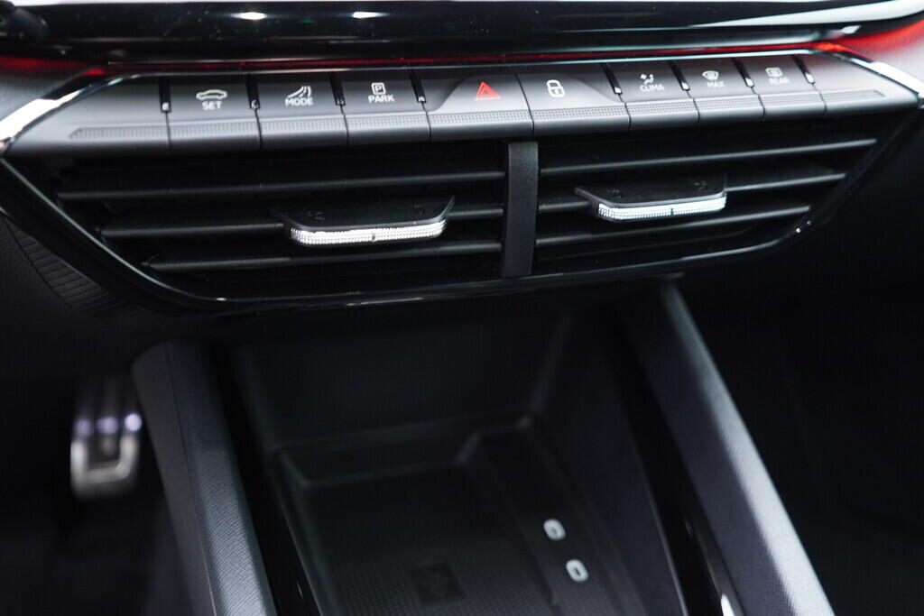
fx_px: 924
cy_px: 308
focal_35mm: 36
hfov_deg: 53.1
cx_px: 462
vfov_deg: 36.9
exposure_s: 1/40
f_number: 2.8
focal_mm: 24
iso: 1000
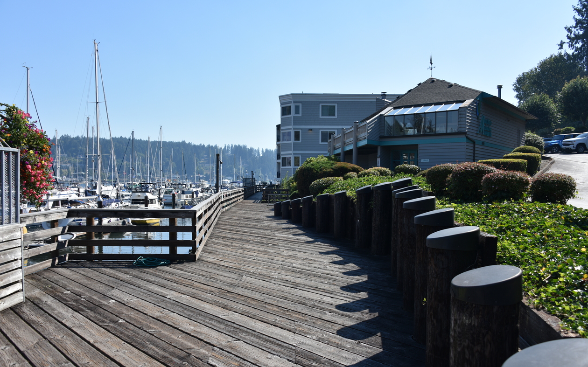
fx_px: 465
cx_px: 294
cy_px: 196
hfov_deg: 64.6
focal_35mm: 29
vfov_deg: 43.1
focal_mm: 28
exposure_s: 1/250
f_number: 8
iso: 100
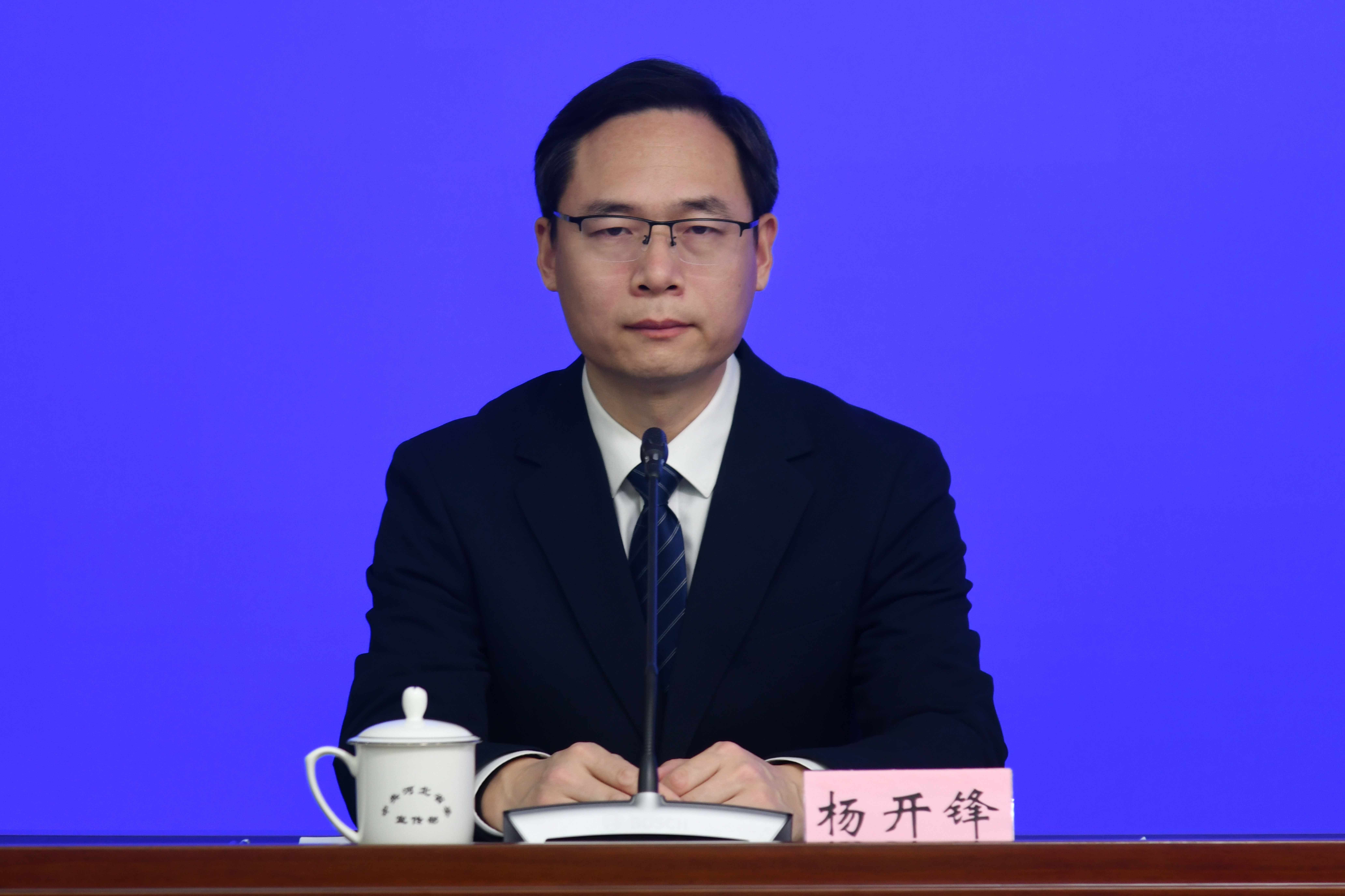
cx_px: 672
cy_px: 448
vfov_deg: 11.4
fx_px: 4483
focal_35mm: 120
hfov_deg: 17.1
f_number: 4
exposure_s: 1/80
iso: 320
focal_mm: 120
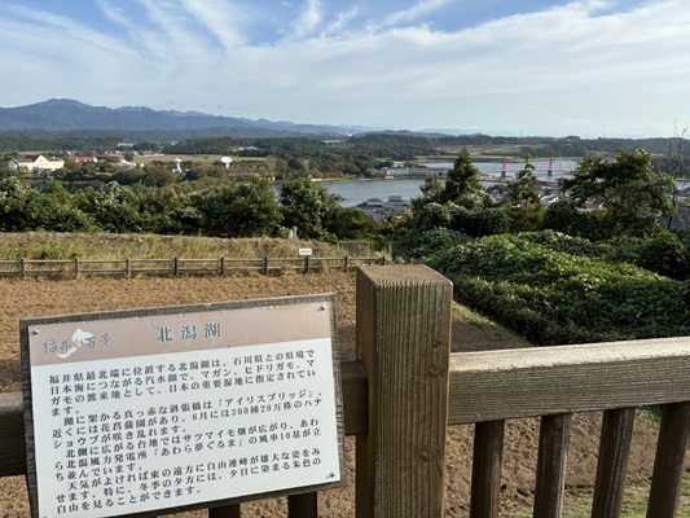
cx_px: 345
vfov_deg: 53.1
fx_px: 518
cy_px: 259
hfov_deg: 67.3
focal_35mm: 26
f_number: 1.6
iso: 50
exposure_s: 1/2193
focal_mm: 5.96
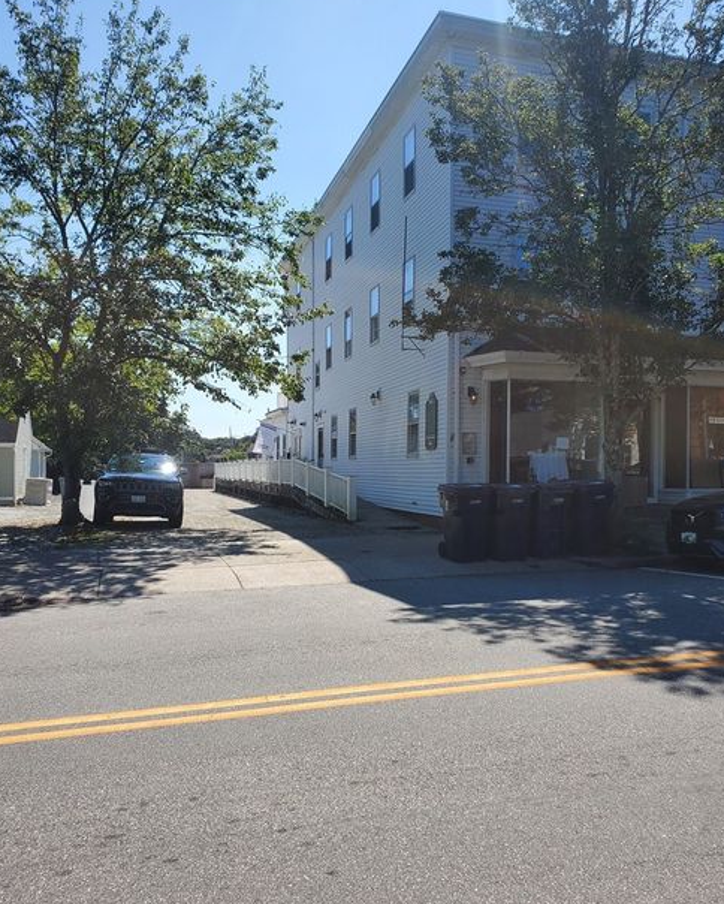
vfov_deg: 62.1
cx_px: 365
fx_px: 749
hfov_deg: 51.6
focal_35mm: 28
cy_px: 480
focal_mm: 4.3
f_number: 2.4
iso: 50
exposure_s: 1/1458
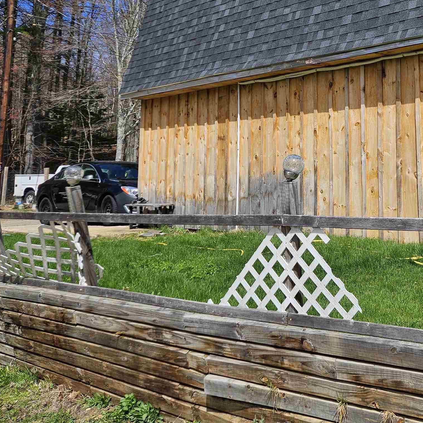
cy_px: 130
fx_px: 567
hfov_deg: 37.2
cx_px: 410
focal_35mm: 41
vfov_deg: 40.3
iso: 25
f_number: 1.8
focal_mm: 5.4
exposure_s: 1/2271
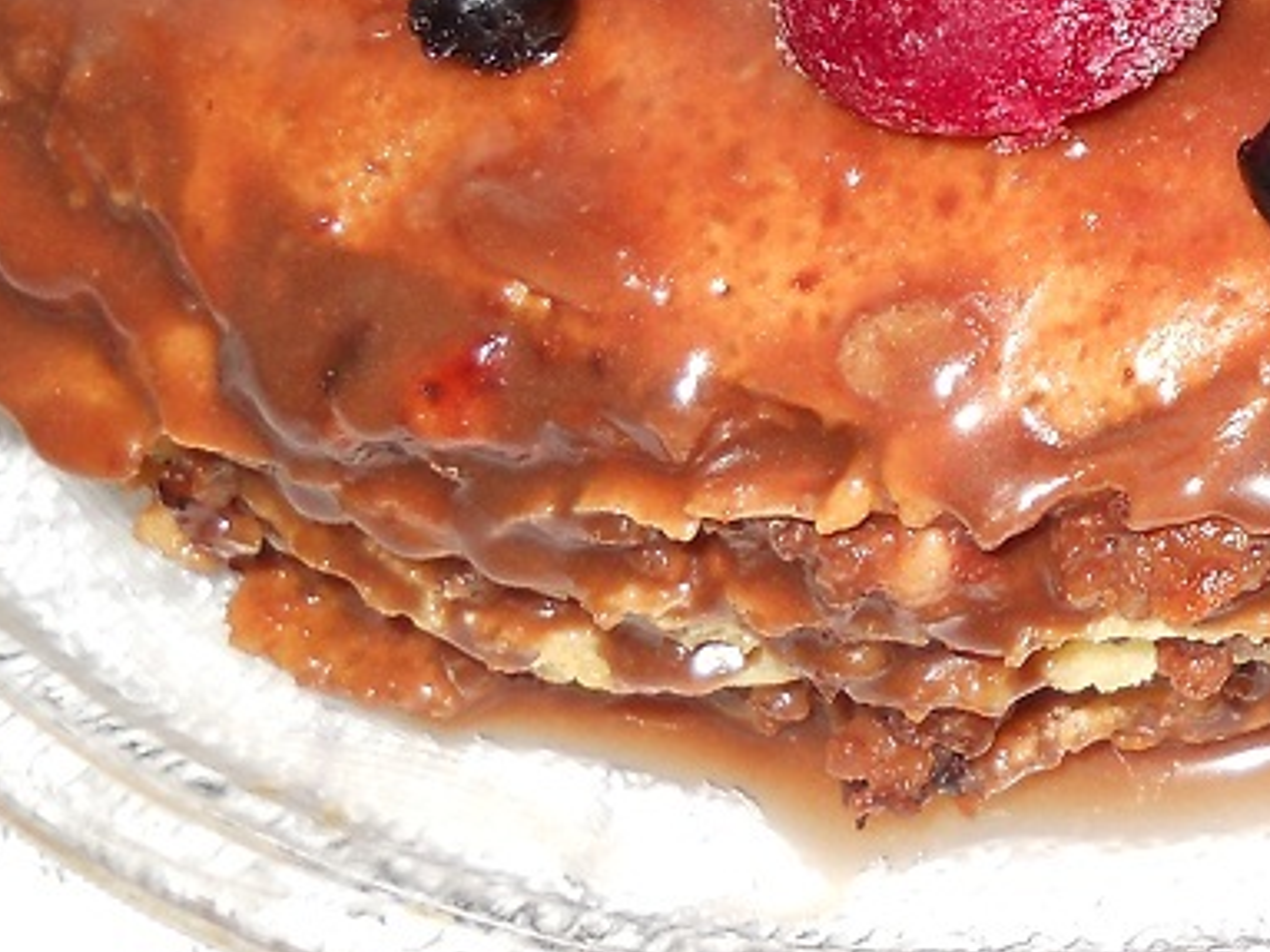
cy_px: -250
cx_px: 1504
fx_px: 3924
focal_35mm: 107
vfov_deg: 13.4
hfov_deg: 17.6
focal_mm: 6.72
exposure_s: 1/30
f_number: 5.5
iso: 100
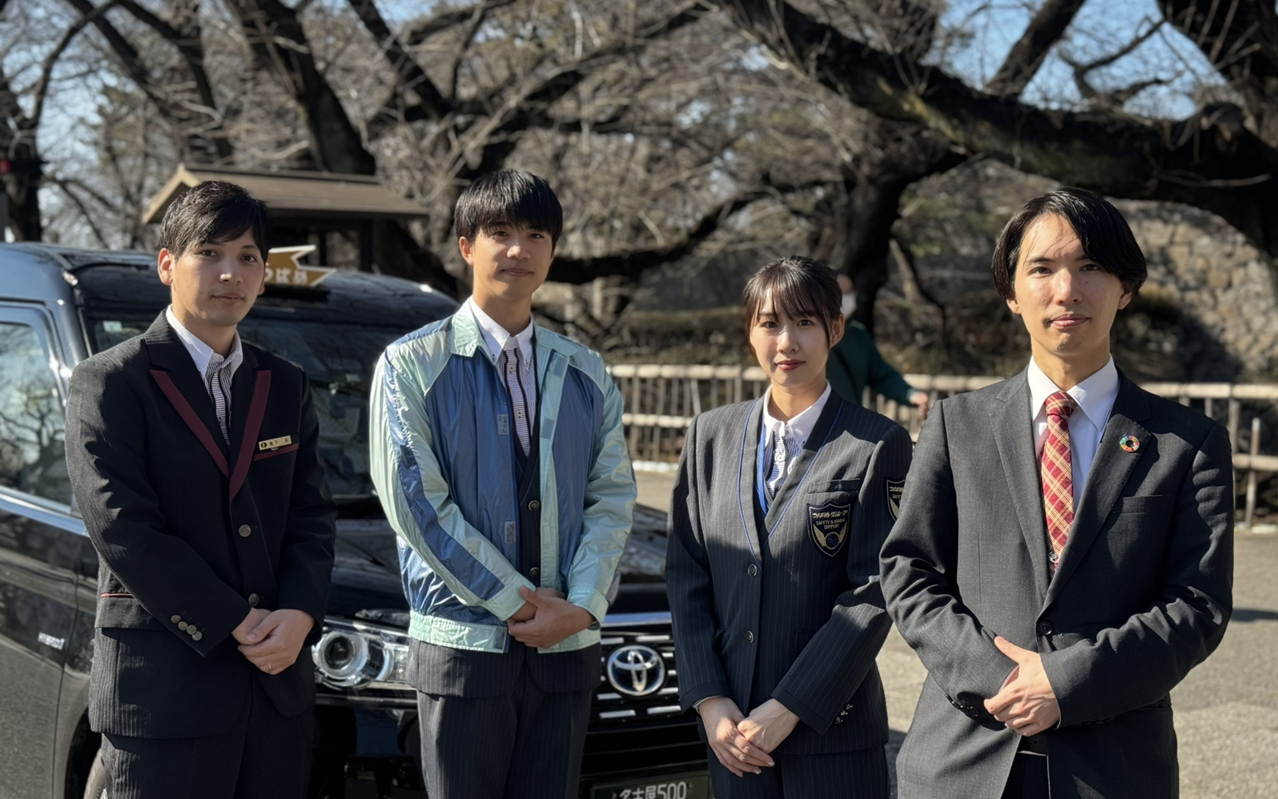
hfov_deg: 39.6
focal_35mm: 51
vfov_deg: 25.4
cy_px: 390
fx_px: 1777
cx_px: 640
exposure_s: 1/1366
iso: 64
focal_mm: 6.76
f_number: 1.78
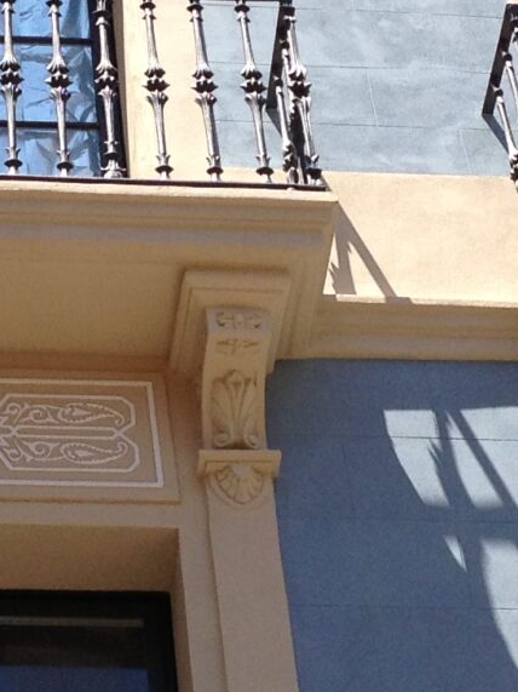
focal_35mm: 157
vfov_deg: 12.6
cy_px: 215
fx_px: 3134
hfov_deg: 9.4
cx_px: 224
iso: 50
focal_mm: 4.28
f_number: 2.4
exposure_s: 1/1082
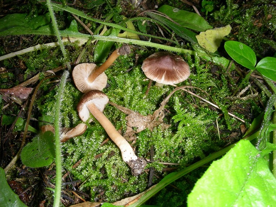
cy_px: 104
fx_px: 303
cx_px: 138
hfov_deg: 49.0
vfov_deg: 37.7
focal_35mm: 38
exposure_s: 1/60.1
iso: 50
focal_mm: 6.3
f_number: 6.8
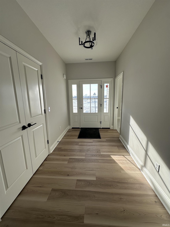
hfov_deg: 85.7
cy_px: 114
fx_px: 92
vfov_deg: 102.1
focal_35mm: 14
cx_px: 85
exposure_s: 1/477
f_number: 2.2
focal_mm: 2.22
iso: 40
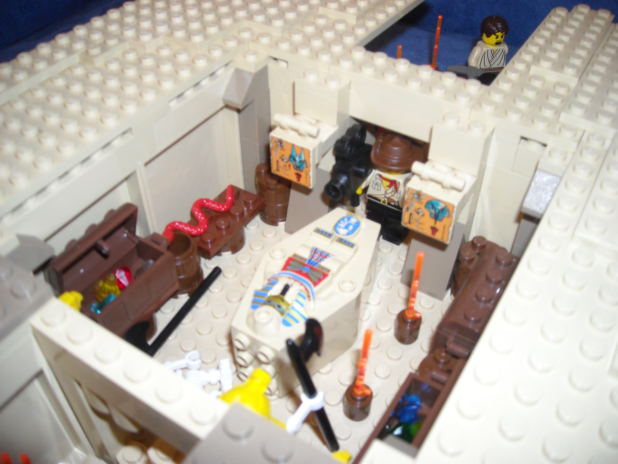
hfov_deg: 52.6
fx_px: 625
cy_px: 232
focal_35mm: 35
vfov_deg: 40.7
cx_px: 309
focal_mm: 5.7
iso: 200
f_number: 2.8
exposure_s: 1/60
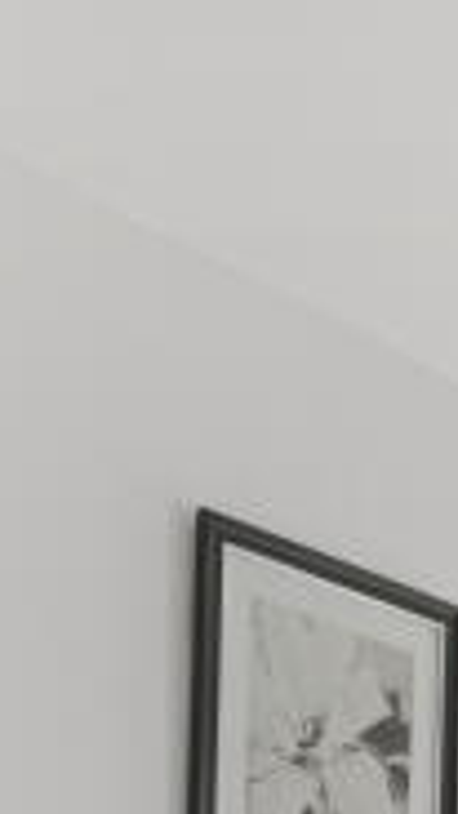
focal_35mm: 82
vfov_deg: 21.5
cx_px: 734
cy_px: 1234
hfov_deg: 13.7
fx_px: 1770
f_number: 7.1
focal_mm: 14
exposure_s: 1/15
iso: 1250
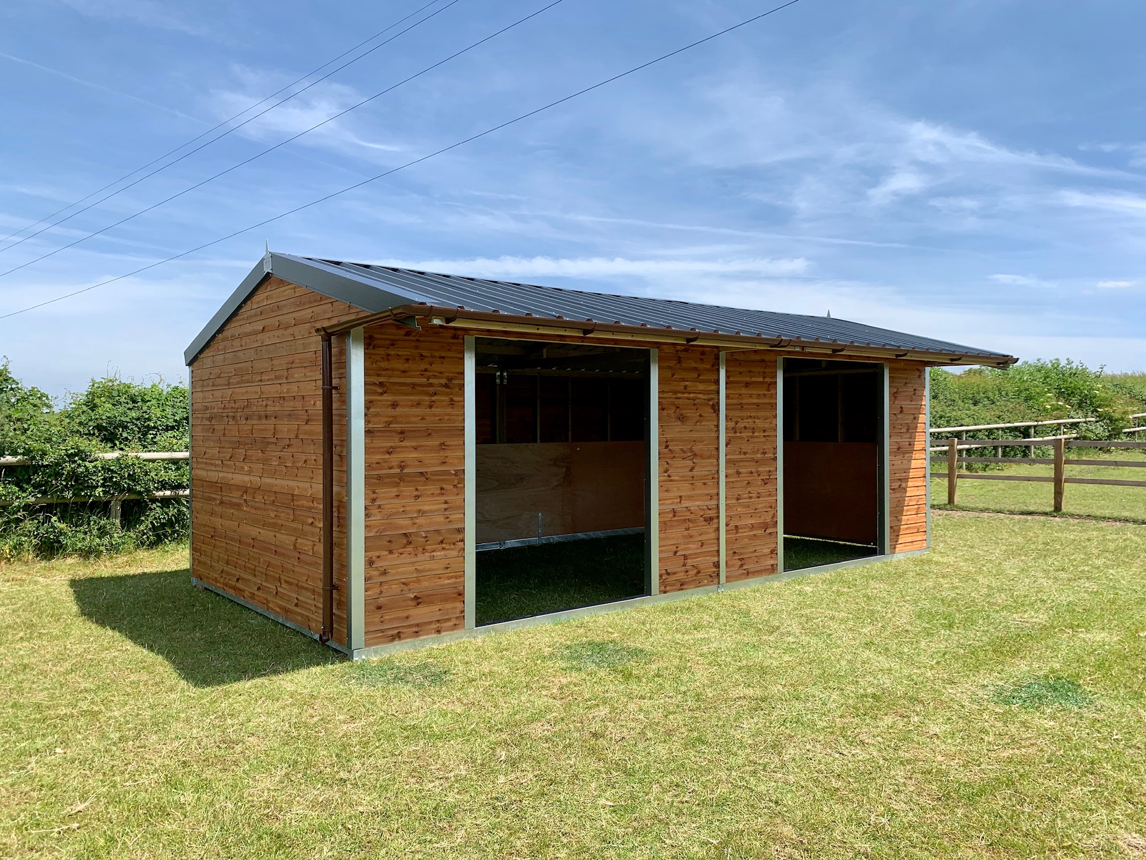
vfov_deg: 53.1
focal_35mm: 26
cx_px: 573
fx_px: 861
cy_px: 430
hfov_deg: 67.3
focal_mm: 4.25
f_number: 1.8
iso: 25
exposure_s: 1/2114
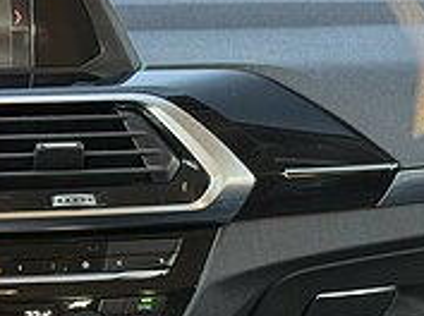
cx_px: -19
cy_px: 203
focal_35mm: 149
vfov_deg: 9.9
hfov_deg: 13.1
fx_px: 1821
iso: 200
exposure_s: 1/54
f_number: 1.78
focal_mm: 6.76
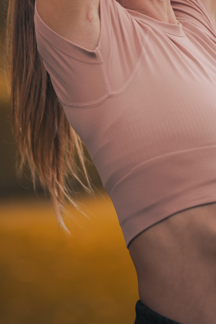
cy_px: -84
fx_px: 2187
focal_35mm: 243
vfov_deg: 8.4
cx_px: 164
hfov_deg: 5.7
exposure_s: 1/250
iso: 100
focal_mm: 85
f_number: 1.4
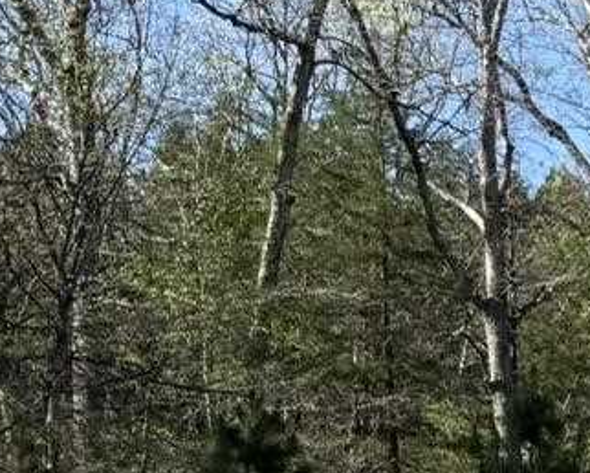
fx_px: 2603
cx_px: 1231
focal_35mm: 149
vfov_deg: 10.2
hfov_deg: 11.5
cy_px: 622
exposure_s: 1/2299
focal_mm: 6.76
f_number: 1.78
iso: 80
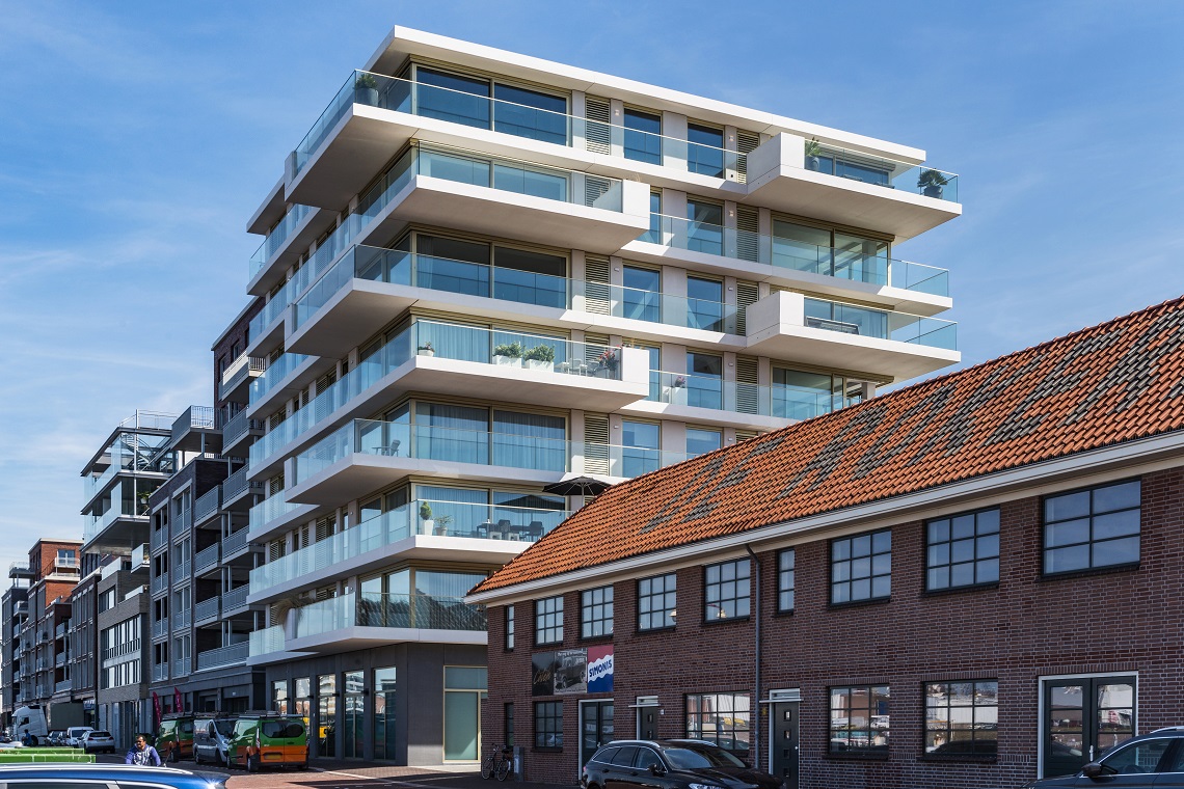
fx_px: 1250
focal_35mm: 38
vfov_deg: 35.1
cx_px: 592
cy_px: 394
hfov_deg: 50.7
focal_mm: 38
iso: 100
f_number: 11
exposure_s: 1/180
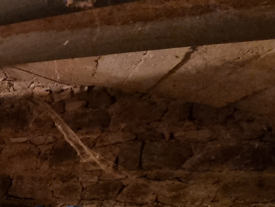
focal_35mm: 39
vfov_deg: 30.7
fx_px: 310
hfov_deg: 29.7
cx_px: -132
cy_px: 254
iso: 800
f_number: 2.2
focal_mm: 2.2
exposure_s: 1/25
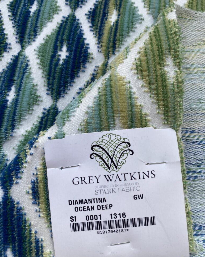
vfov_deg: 64.0
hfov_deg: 53.2
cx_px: 104
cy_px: 137
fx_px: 205
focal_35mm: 27
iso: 32
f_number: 1.8
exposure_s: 1/554
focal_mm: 4.25
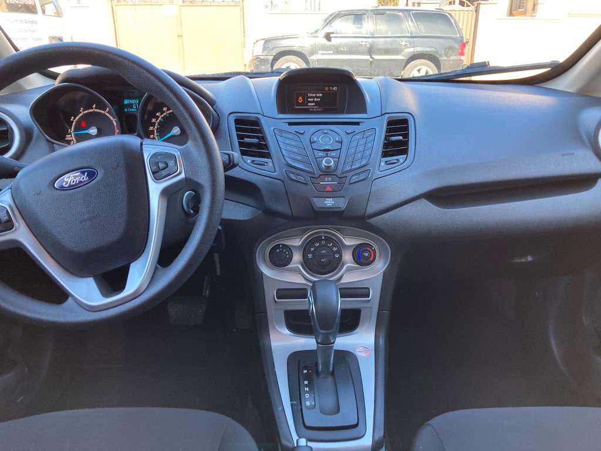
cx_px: 300
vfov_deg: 49.7
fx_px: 486
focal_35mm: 28
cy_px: 226
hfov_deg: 63.4
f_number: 1.8
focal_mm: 3.99
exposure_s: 1/121
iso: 64
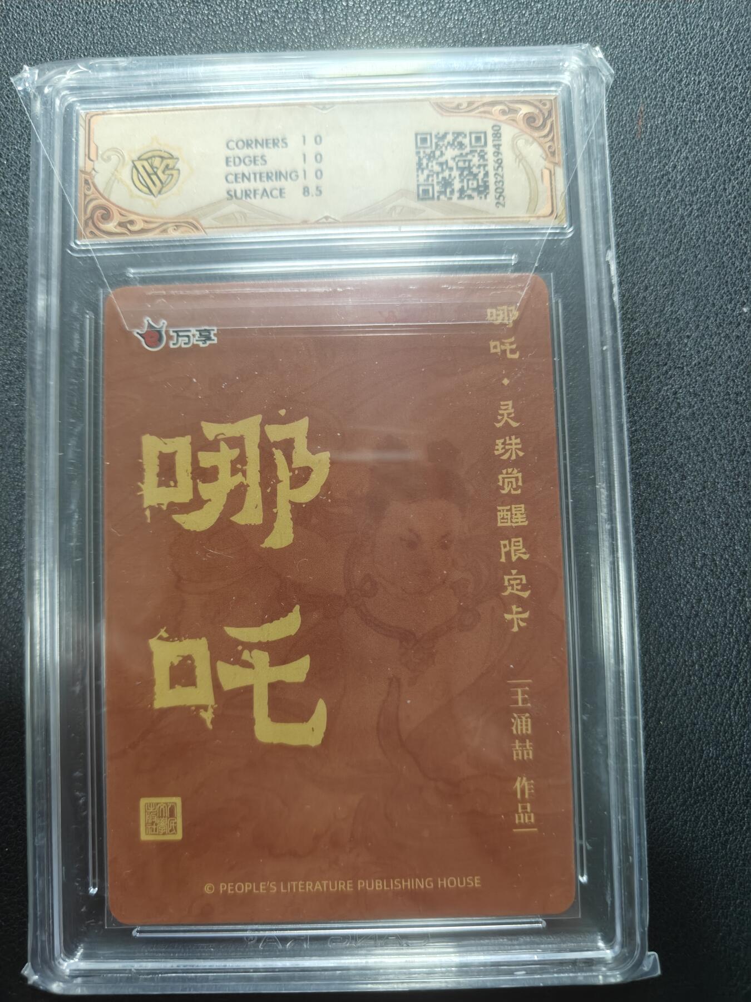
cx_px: 376
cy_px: 501
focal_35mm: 24
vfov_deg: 71.6
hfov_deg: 56.8
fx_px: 694
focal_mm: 5.59
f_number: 1.8
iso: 160
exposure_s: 1/50
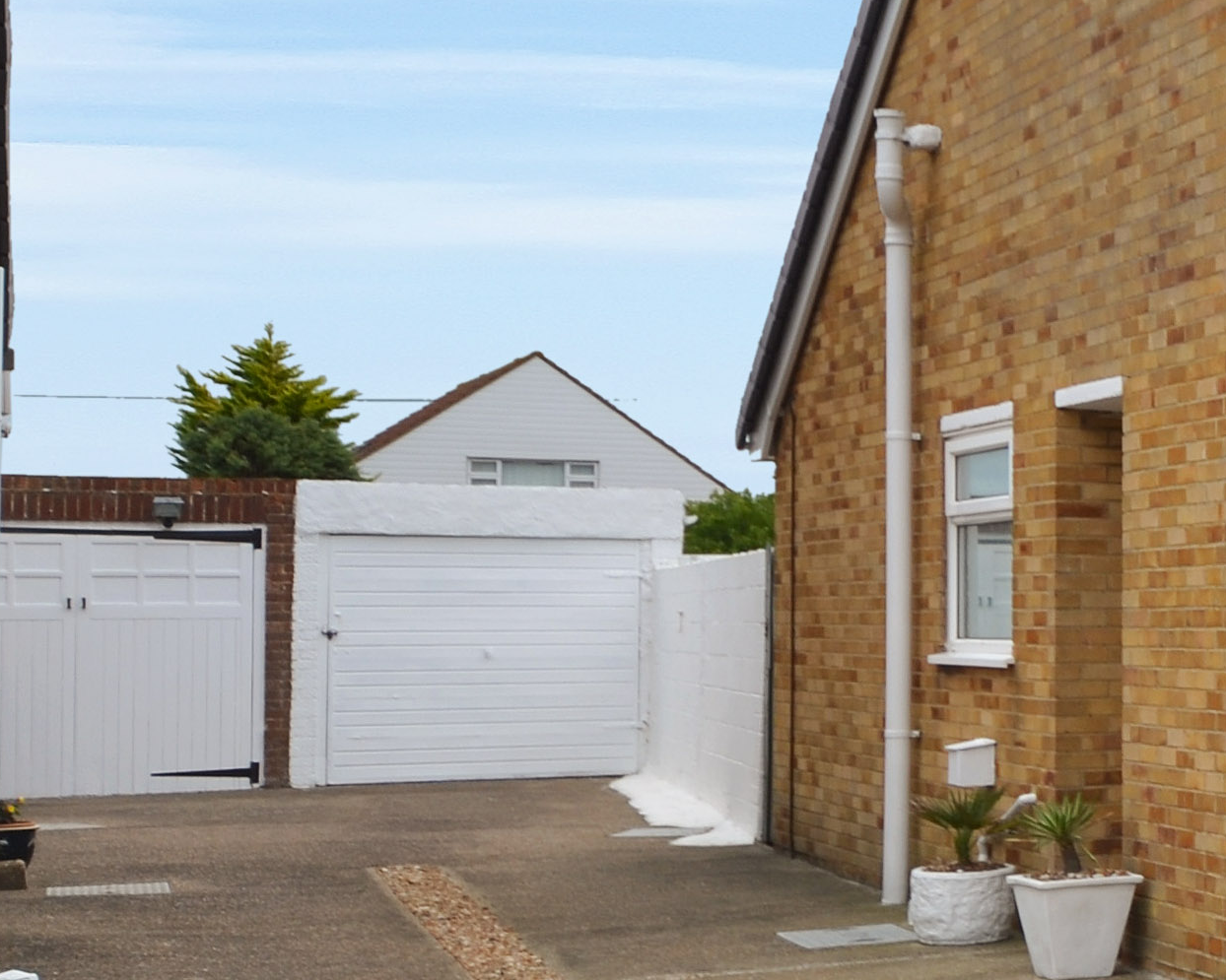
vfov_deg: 21.0
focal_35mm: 73
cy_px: 539
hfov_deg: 19.5
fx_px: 2649
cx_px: 2202
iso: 100
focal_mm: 14
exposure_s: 1/160
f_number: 6.3
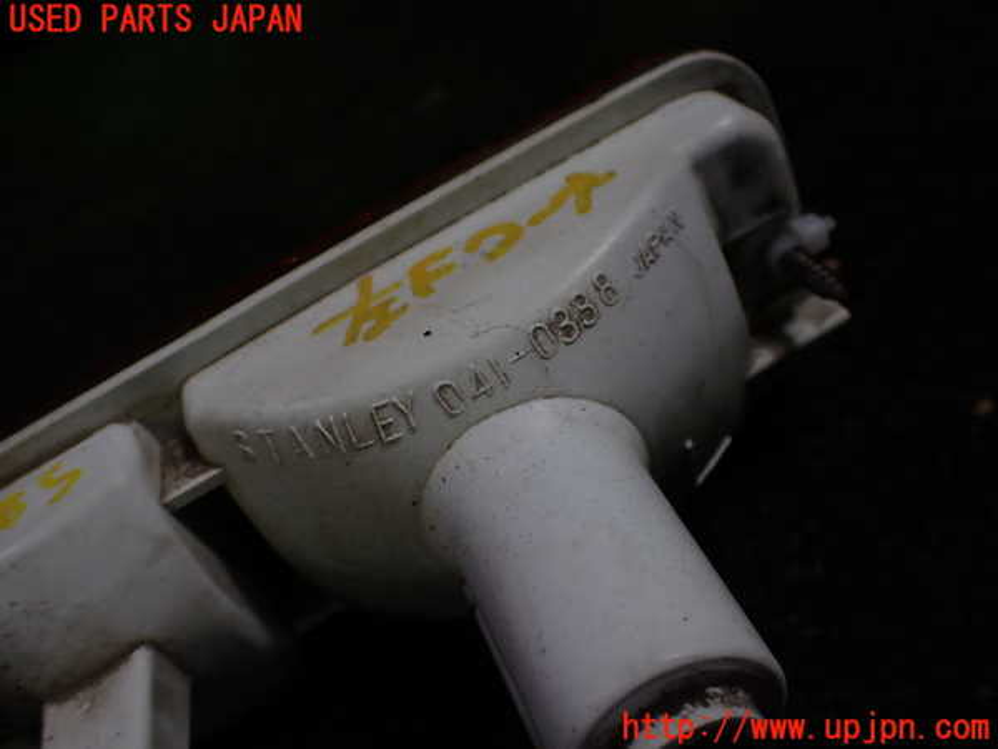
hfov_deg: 60.0
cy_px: 374
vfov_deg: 46.8
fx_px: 865
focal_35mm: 30
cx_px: 499
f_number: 2.3
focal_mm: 5.4
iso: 125
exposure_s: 1/125
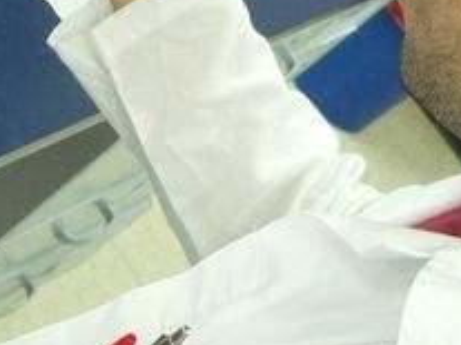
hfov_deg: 14.2
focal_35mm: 139
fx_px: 1850
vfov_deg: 10.6
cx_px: 167
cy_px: 73
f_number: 2.8
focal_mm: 7.6
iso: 200
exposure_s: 1/20
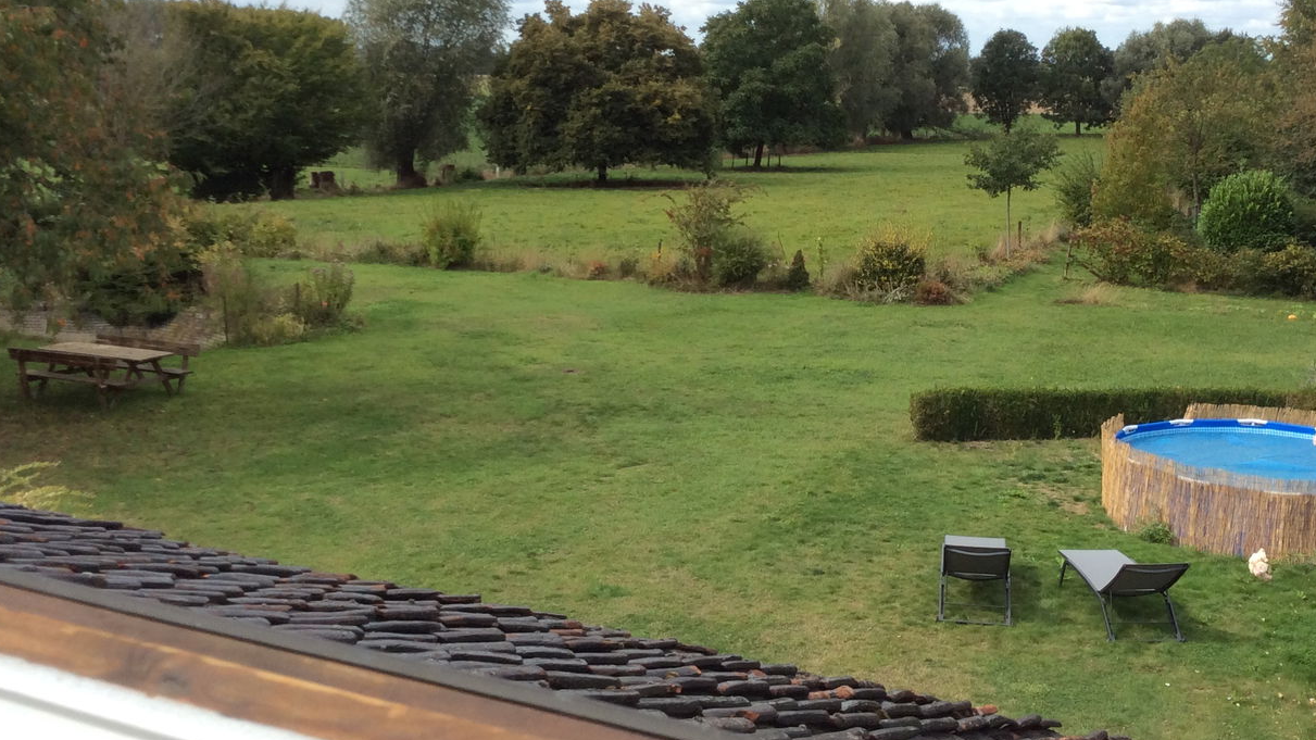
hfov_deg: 44.5
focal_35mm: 46
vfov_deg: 25.8
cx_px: 753
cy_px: 255
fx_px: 1605
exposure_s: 1/867
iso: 32
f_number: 2.4
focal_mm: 3.3
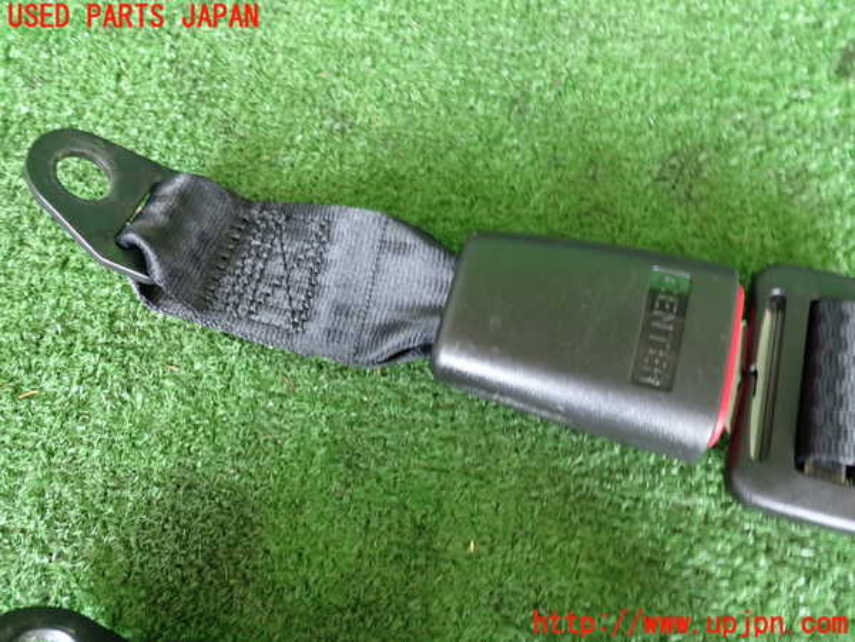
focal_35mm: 30
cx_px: 428
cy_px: 321
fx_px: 741
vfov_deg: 46.8
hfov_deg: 60.0
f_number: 2.3
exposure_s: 1/30
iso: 320
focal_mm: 5.4
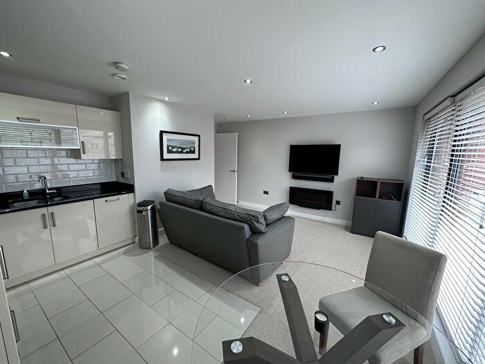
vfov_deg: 85.7
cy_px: 182
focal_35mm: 14
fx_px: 196
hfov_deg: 102.1
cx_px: 242
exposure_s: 1/99
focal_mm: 2.22
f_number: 2.2
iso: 160
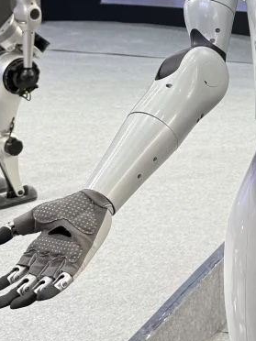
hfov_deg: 14.8
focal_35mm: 93
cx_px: 375
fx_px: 917
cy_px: 7
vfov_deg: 20.5
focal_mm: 6.76
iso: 80
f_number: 1.78
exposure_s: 1/100
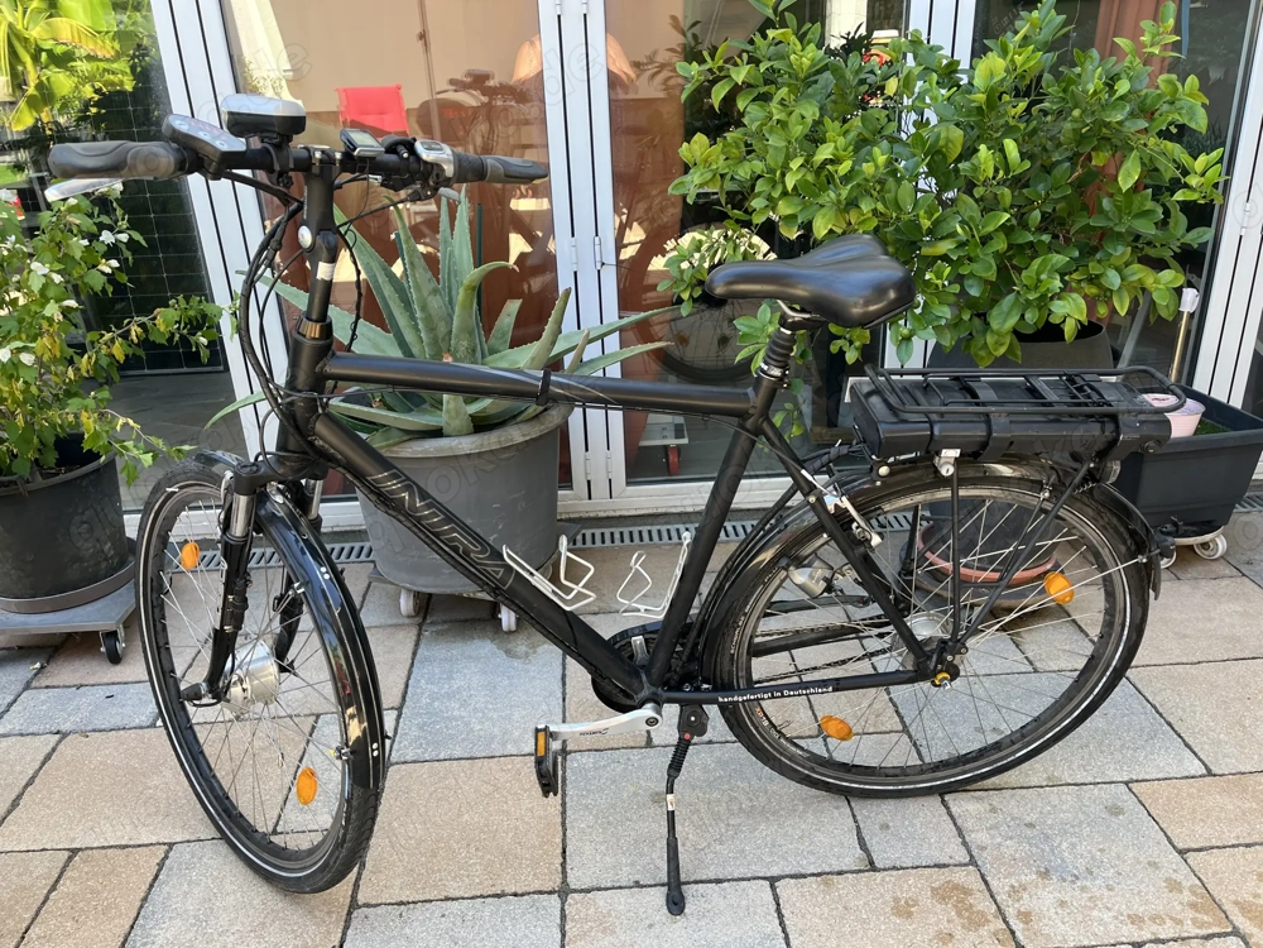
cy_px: 474
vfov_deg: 53.1
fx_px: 949
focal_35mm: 26
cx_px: 632
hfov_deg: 67.3
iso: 40
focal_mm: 5.1
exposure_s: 1/122
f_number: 1.6
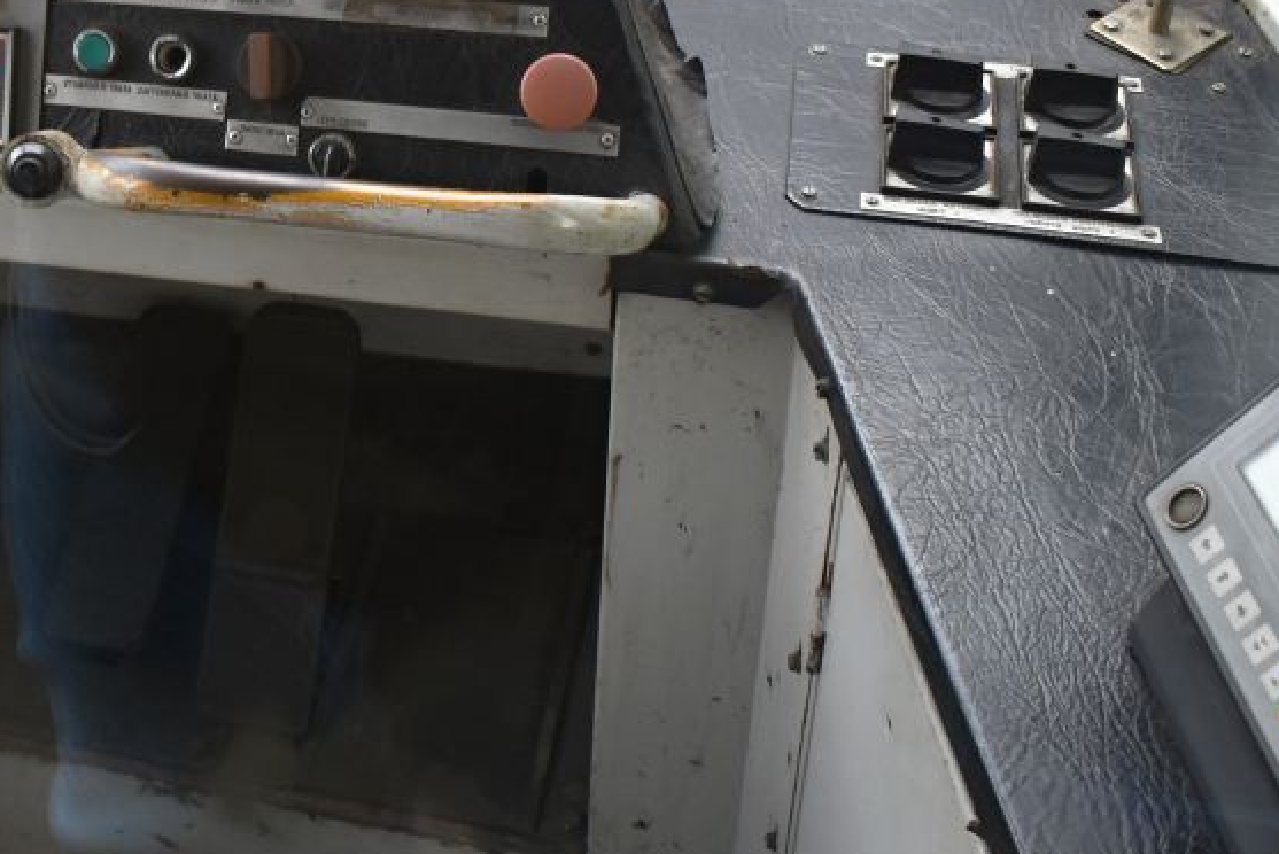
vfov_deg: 21.5
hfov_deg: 30.8
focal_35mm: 63
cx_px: 184
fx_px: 2239
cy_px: 267
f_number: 4
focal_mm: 18
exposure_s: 1/60
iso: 560
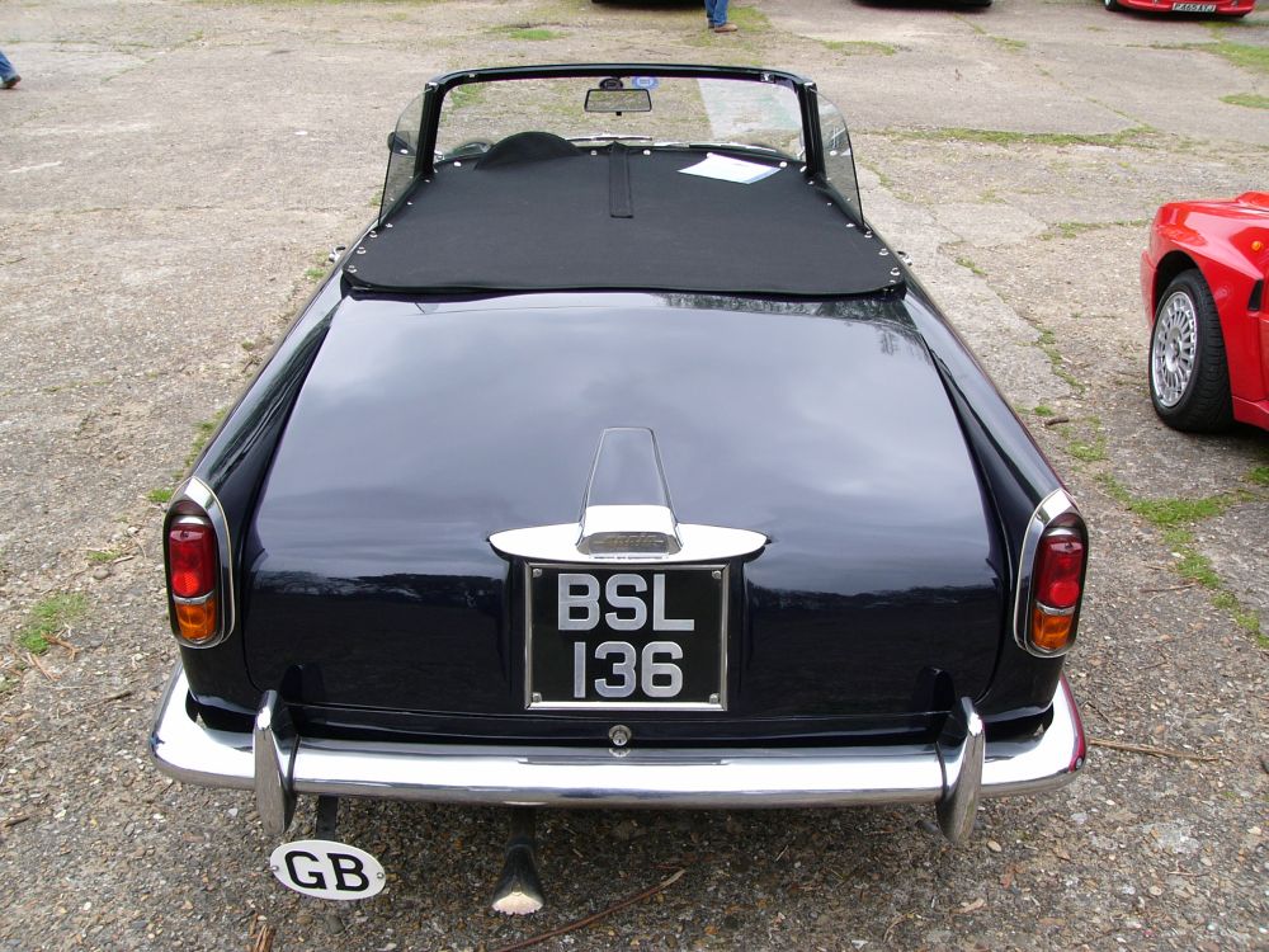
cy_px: 476
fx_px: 1320
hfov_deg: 51.4
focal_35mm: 36
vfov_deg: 39.7
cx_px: 634
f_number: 4
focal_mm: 6
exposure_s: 1/100
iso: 50
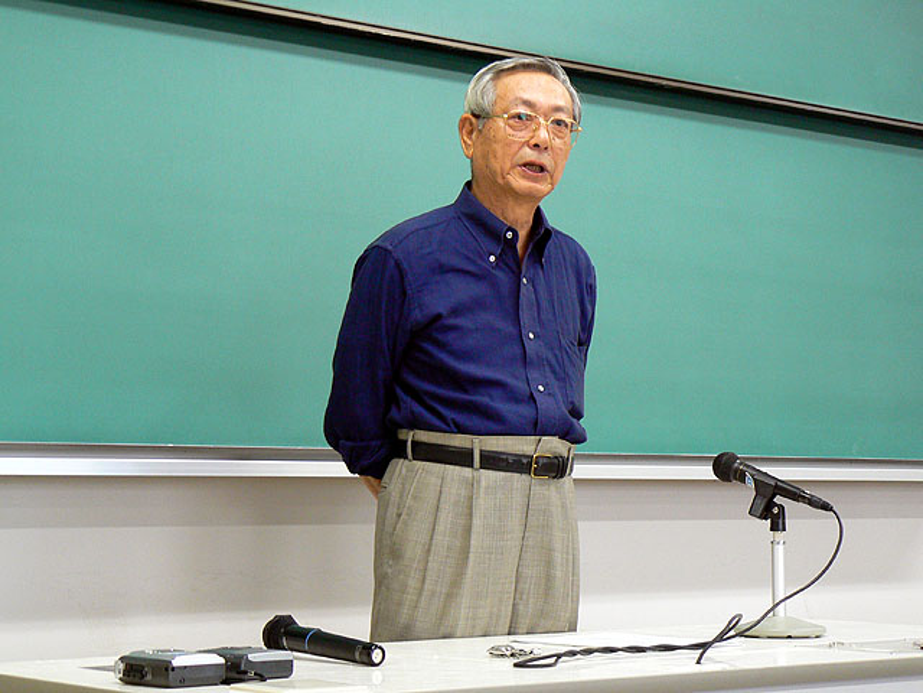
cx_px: 462
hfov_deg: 26.7
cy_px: 346
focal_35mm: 73
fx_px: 1946
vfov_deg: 20.2
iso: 200
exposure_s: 1/25
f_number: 3.2
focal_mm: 12.2
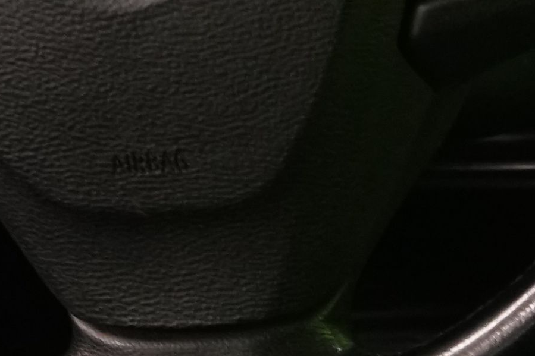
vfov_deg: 6.6
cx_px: 1311
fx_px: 3075
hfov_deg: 8.9
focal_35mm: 207
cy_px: 461
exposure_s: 1/20
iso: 2000
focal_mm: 31
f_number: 5
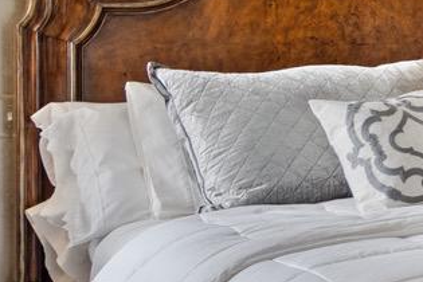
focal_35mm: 104
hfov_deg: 15.3
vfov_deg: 13.1
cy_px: 41
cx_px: 874
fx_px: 1222
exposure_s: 1/13
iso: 320
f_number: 4
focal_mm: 16
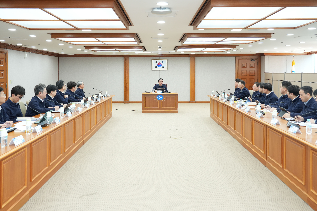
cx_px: 158
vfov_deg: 41.1
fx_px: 282
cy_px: 106
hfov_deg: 58.7
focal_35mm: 32
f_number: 5
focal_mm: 32
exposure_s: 1/125
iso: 1250
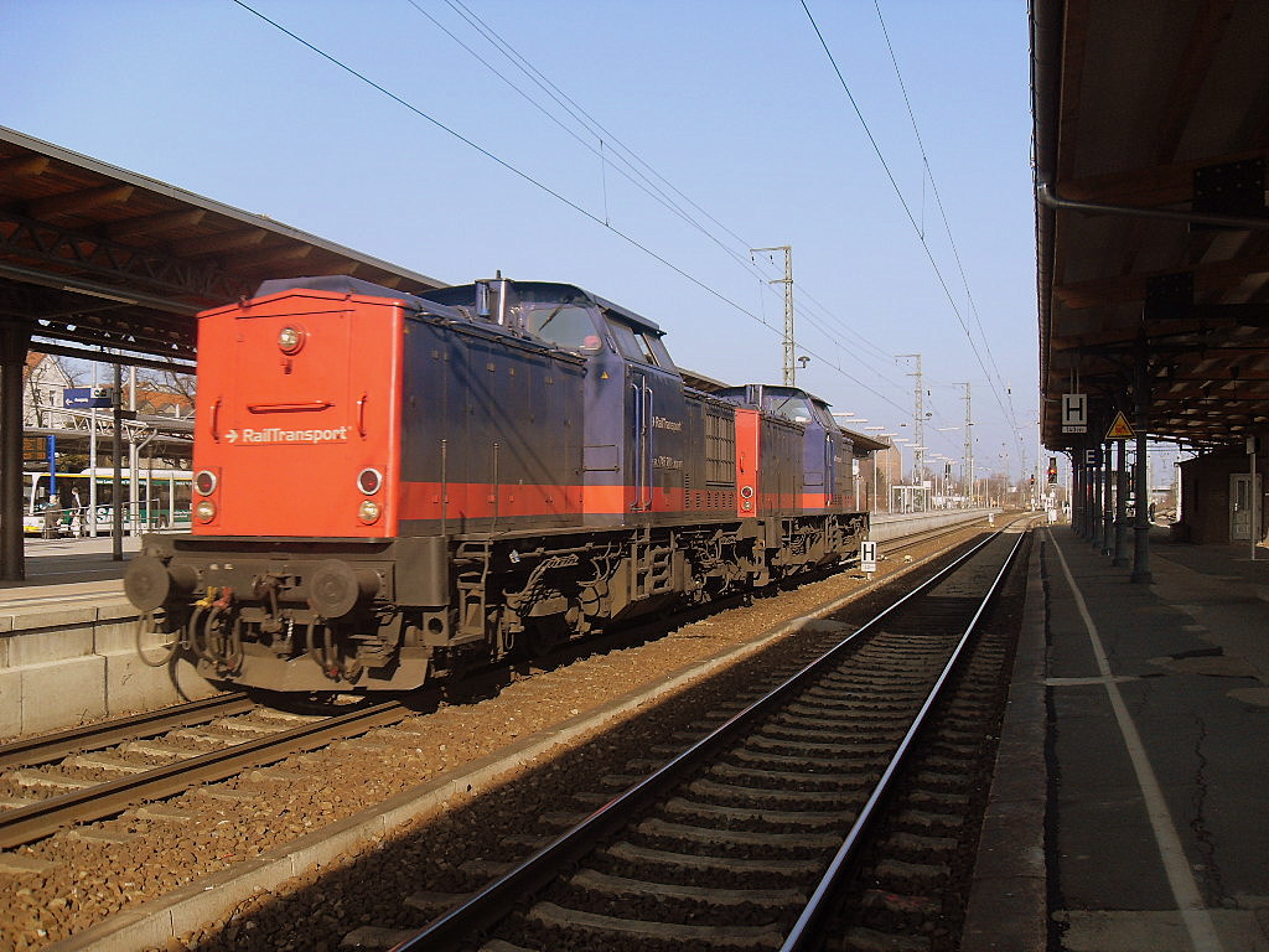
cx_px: 634
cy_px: 476
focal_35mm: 34
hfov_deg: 54.0
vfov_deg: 41.8
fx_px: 1246
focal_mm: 6.3
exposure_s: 1/125
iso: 80
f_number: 7
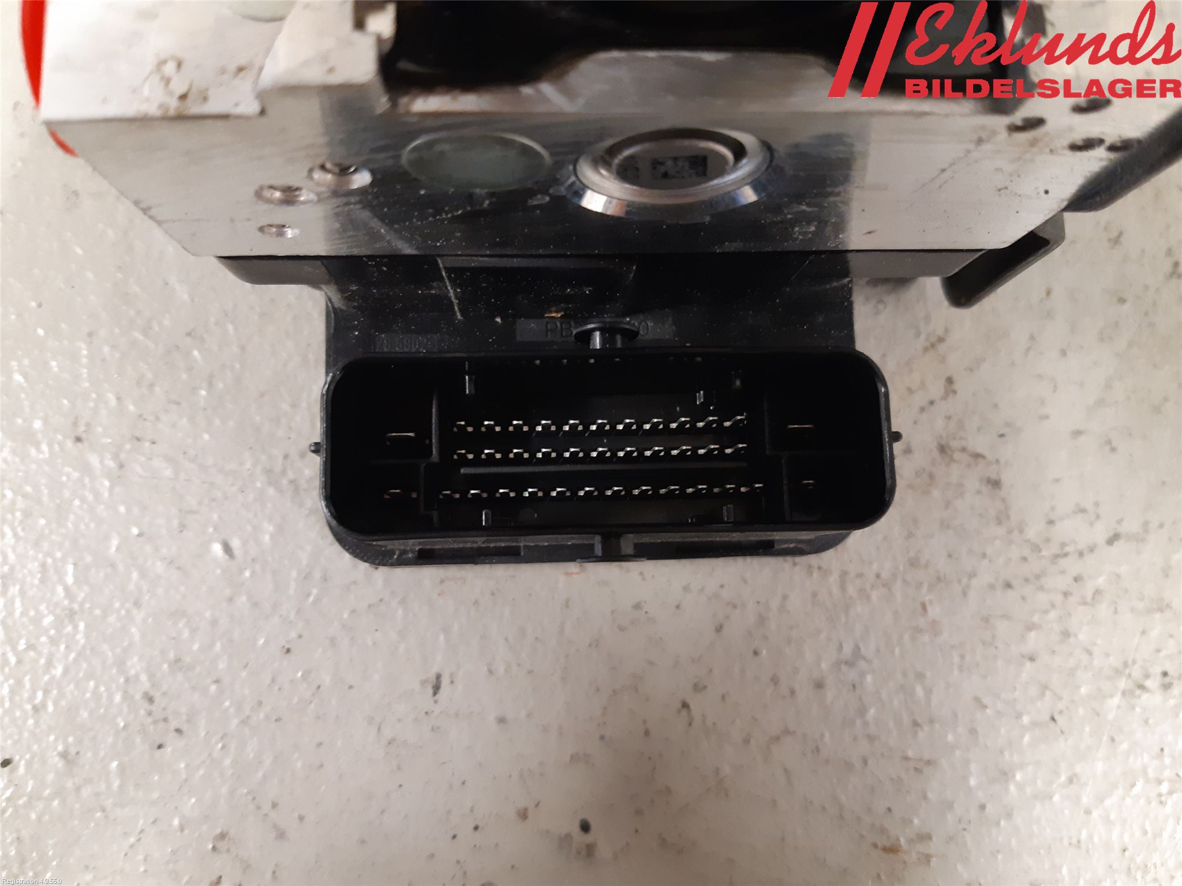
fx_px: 888
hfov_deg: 67.3
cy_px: 443
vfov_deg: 53.1
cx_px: 591
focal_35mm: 26
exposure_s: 1/25
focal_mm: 3.93
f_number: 1.7
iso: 320
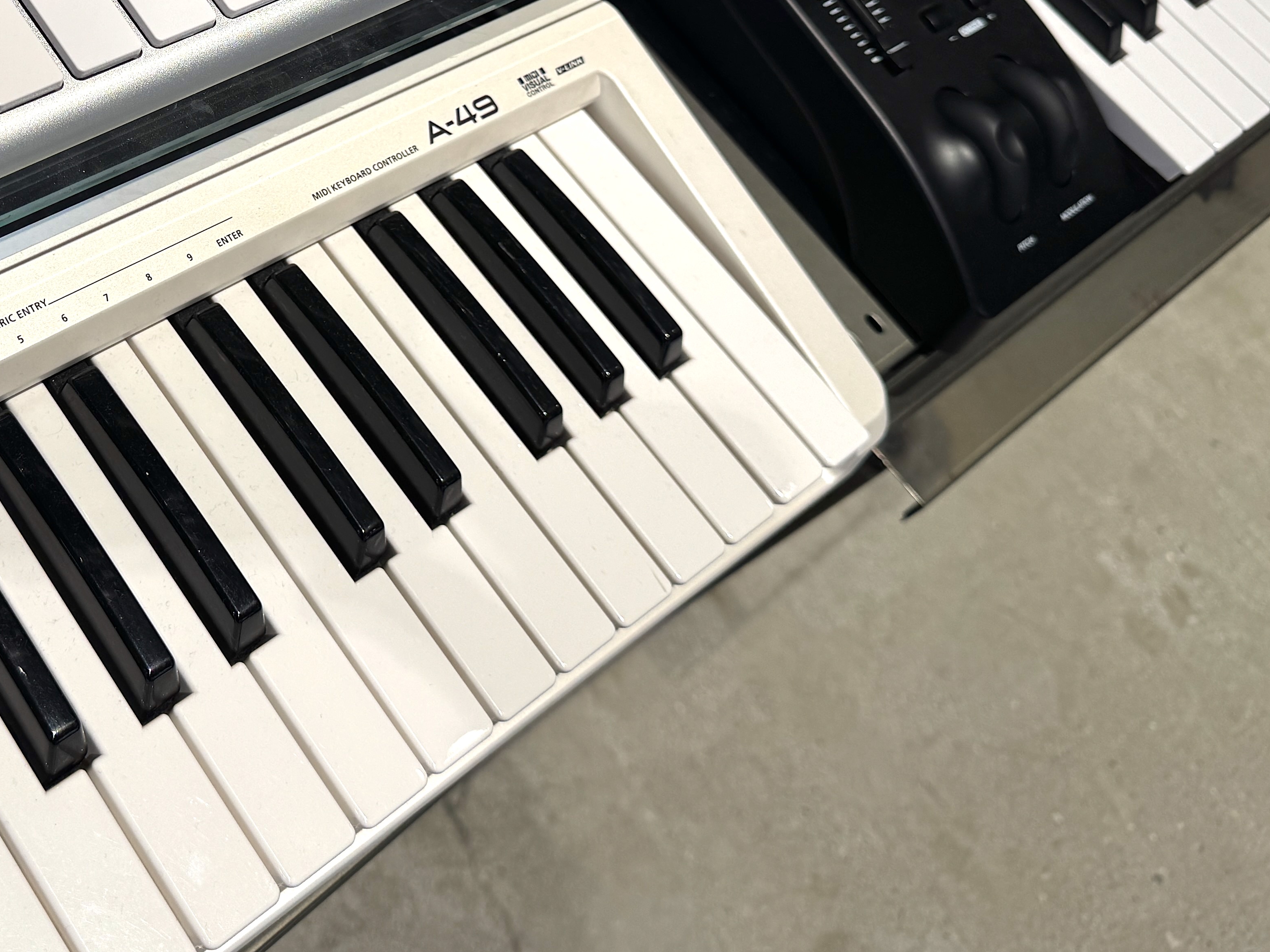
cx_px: 215
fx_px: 1614
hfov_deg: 40.8
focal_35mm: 44
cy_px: 125
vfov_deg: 31.6
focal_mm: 6.76
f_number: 1.78
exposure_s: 1/120
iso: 64
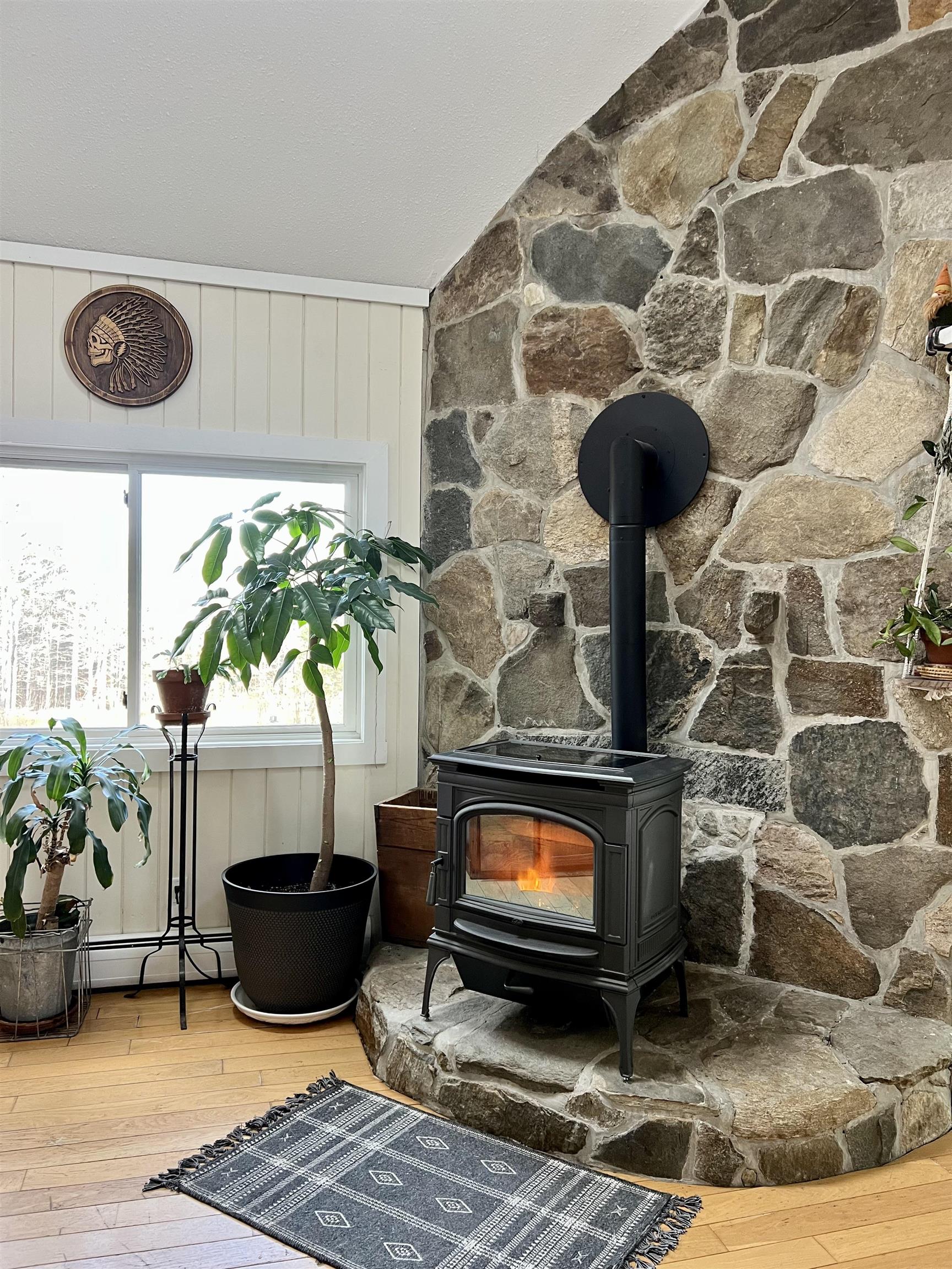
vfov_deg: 67.3
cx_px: 476
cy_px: 634
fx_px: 953
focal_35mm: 26
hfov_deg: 53.1
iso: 125
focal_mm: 5.7
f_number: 1.5
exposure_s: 1/79
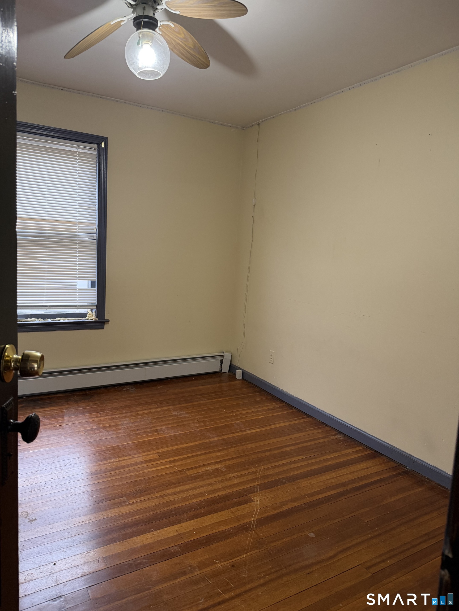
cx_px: 230
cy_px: 306
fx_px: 424
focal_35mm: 24
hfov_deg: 56.8
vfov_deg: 71.6
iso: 320
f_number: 1.78
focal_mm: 6.76
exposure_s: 1/60
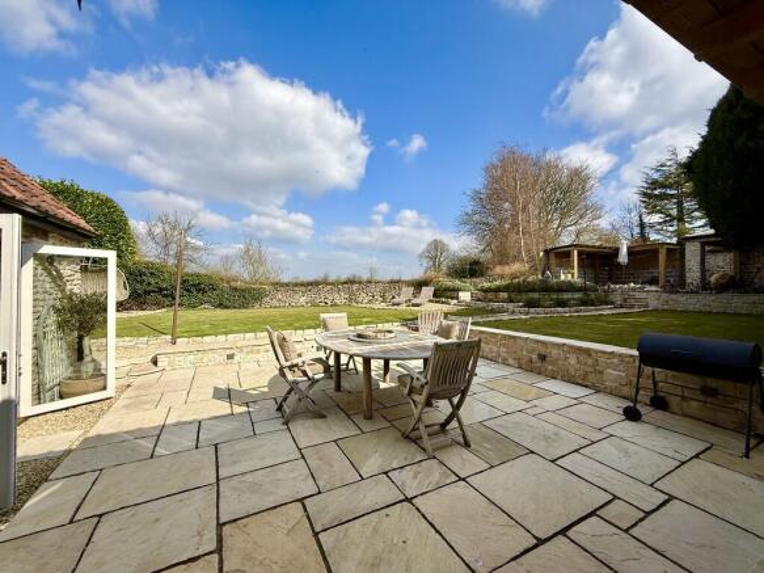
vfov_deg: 85.7
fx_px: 309
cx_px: 382
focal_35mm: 14
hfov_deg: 102.1
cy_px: 286
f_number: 2.2
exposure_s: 1/2506
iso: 50
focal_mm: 2.22
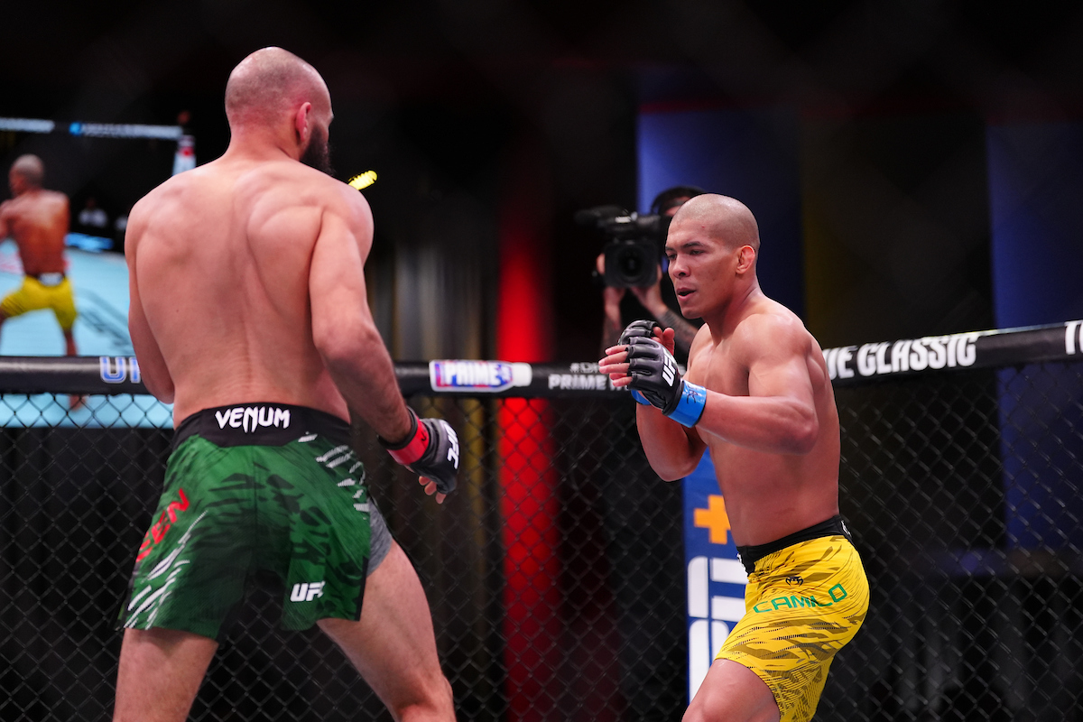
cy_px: 361
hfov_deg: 21.2
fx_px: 2888
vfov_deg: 14.3
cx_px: 542
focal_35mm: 96
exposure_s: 1/800
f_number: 2.8
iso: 2500
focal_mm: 96
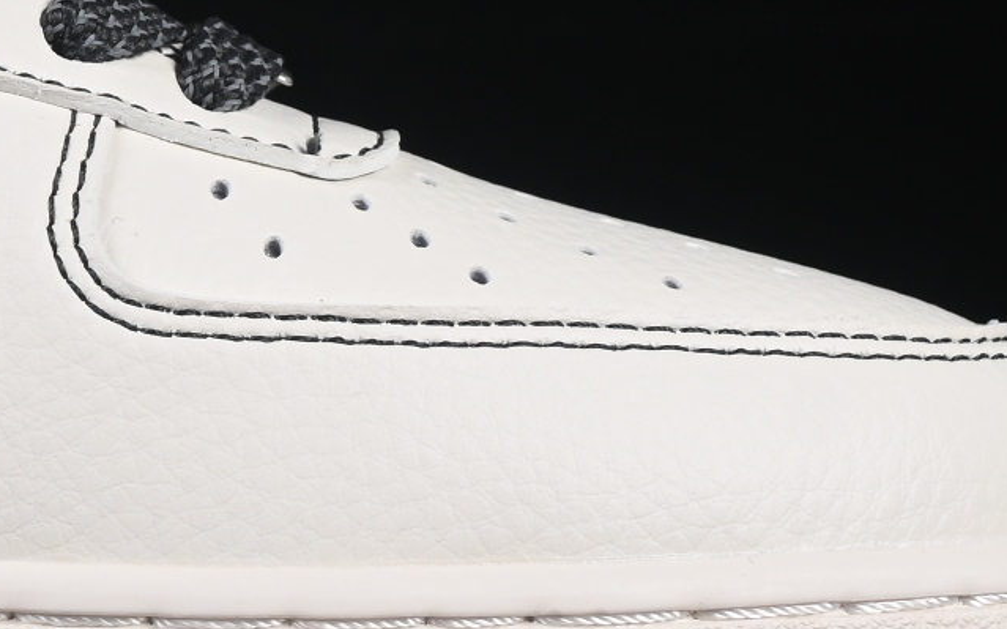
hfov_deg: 6.2
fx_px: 9136
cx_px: -448
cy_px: -14
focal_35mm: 333
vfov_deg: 3.9
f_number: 8
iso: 160
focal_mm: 50
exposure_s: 1/80
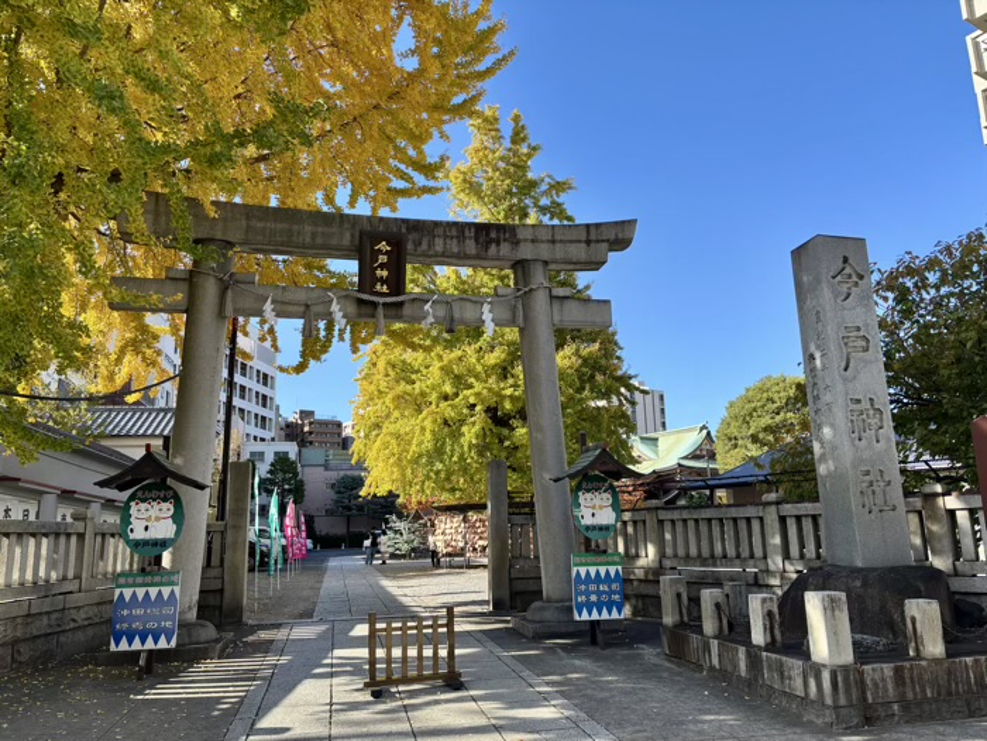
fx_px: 741
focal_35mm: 26
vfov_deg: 53.1
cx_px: 494
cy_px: 370
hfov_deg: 67.3
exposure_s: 1/1328
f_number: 1.6
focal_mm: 5.96
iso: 50
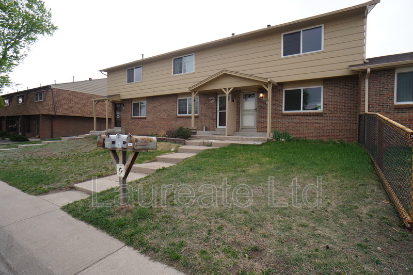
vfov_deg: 67.4
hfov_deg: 90.0
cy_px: 138
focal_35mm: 18
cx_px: 206
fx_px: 206
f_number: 4
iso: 125
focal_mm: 12
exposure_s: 1/160
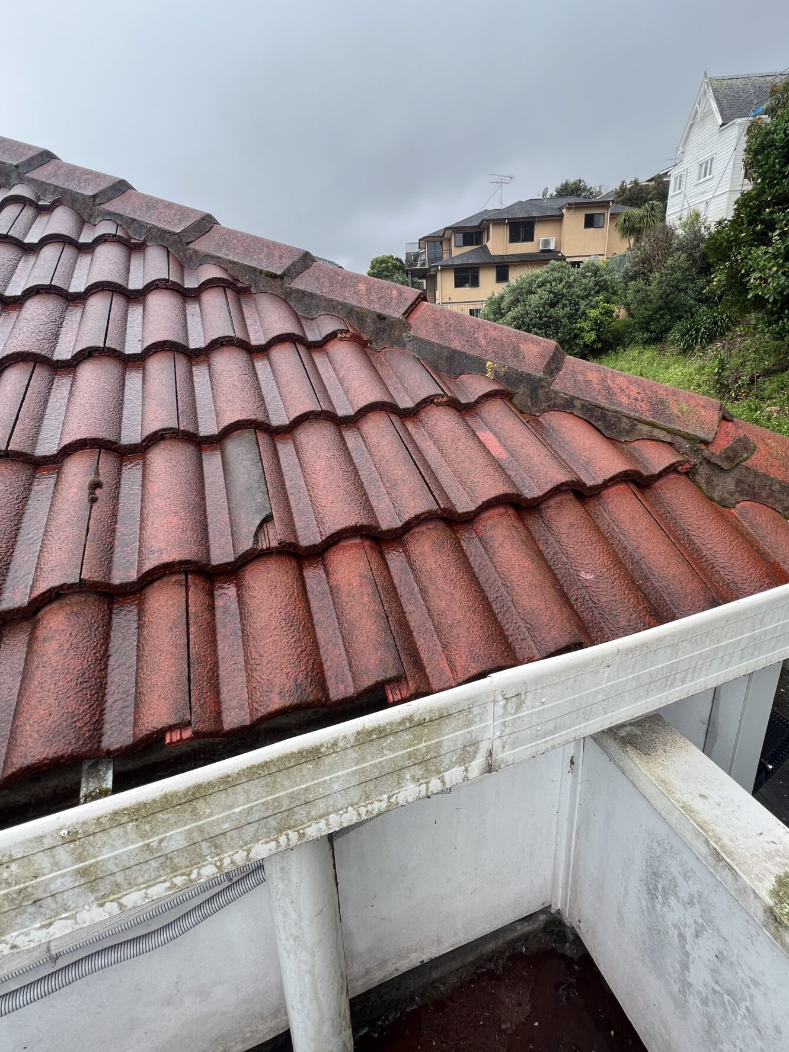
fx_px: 456
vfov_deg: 97.9
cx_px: 389
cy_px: 481
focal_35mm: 15
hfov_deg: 81.7
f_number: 1.8
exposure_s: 1/413
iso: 32
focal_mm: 1.57
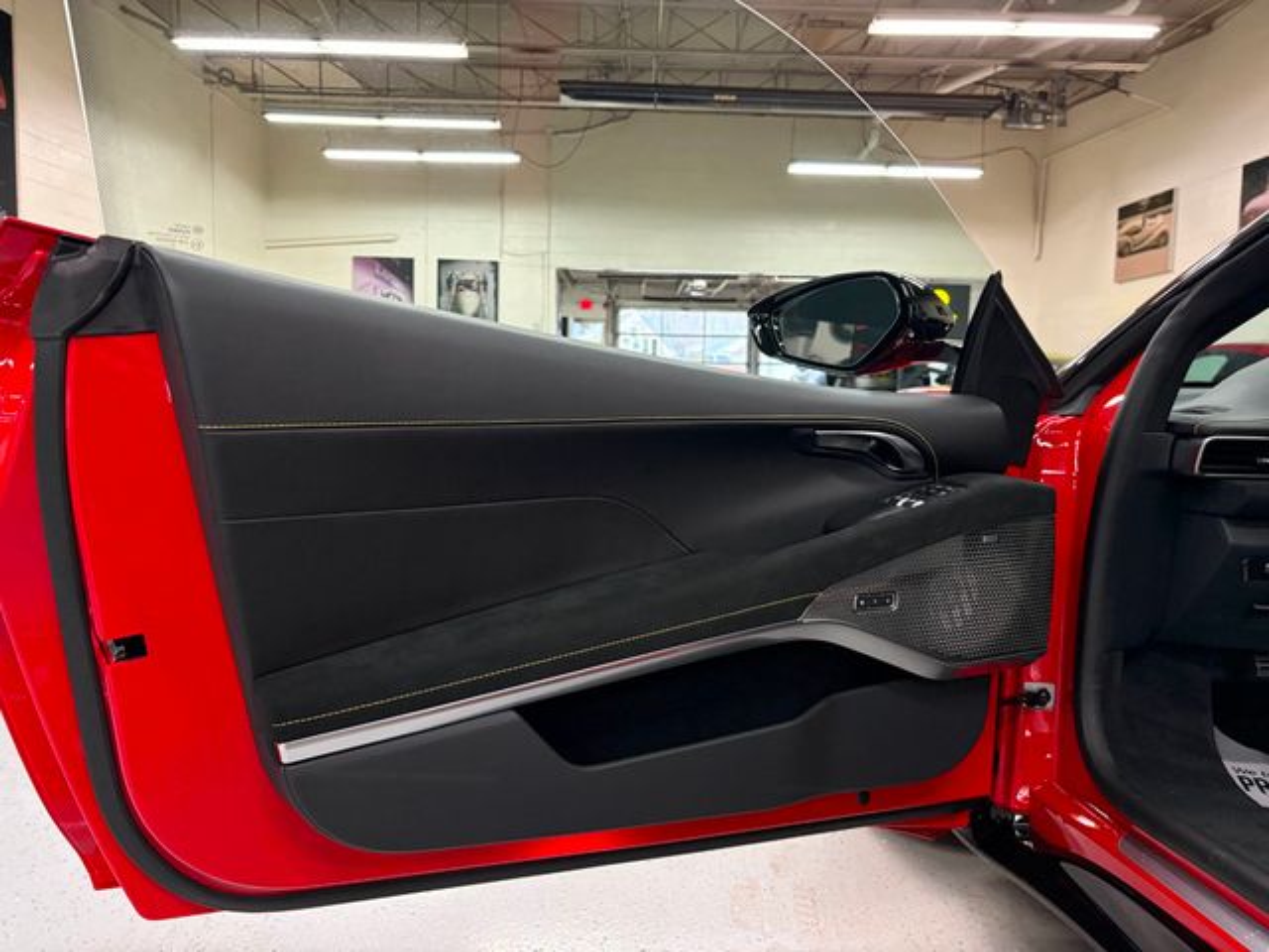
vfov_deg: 53.1
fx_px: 953
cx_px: 634
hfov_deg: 67.3
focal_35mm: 26
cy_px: 476
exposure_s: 1/40
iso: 400
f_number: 1.6
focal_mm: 5.96
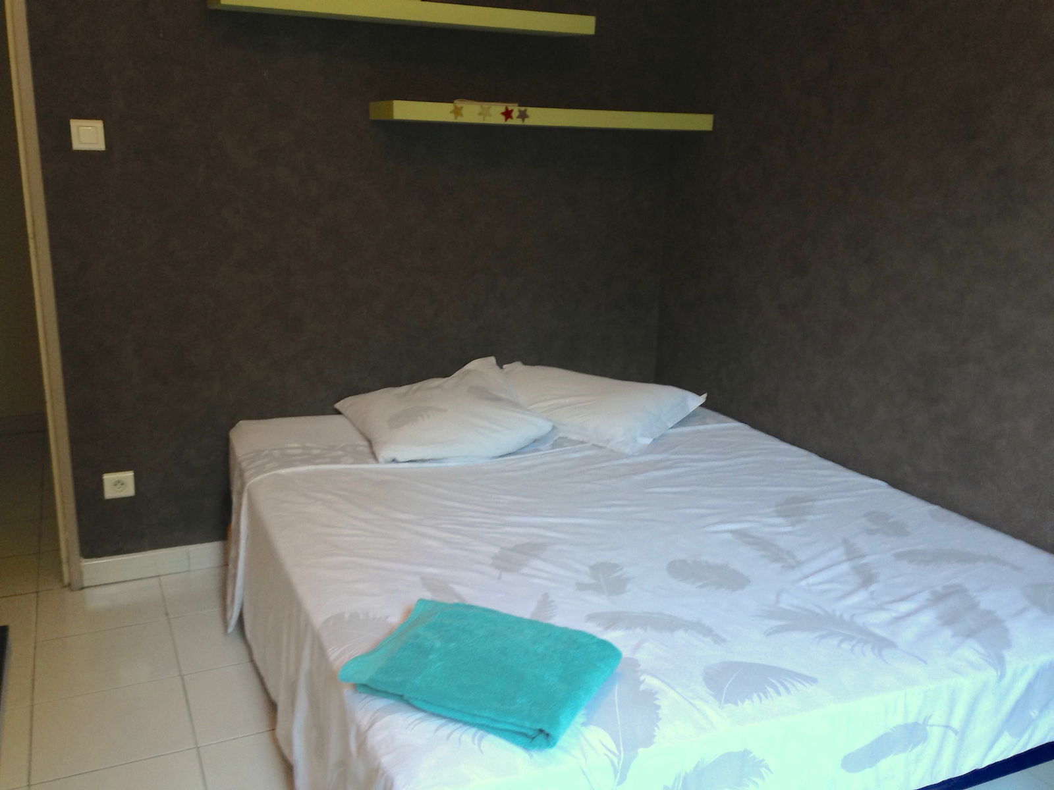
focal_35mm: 33
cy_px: 395
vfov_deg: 42.9
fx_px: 1005
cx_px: 527
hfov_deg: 55.4
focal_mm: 4.12
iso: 160
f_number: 2.4
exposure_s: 1/20
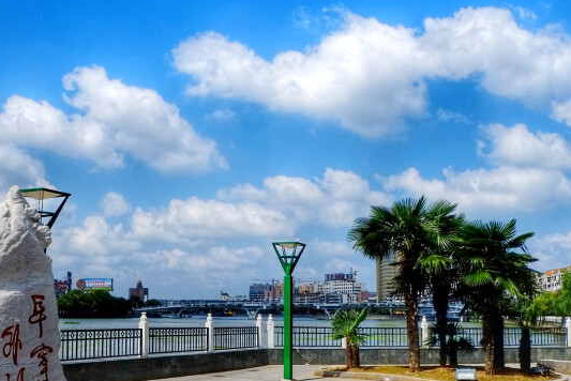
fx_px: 666
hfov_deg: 45.8
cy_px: 246
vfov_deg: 31.7
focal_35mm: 42
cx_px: 198
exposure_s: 1/420
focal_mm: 18.8
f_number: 13
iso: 200
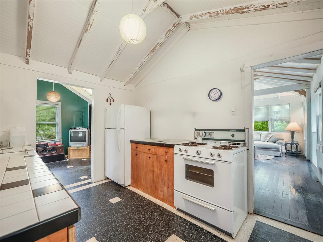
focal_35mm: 14
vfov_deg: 85.7
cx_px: 162
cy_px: 121
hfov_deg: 102.0
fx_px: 131
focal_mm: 7
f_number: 2.8
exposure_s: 1/6
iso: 800
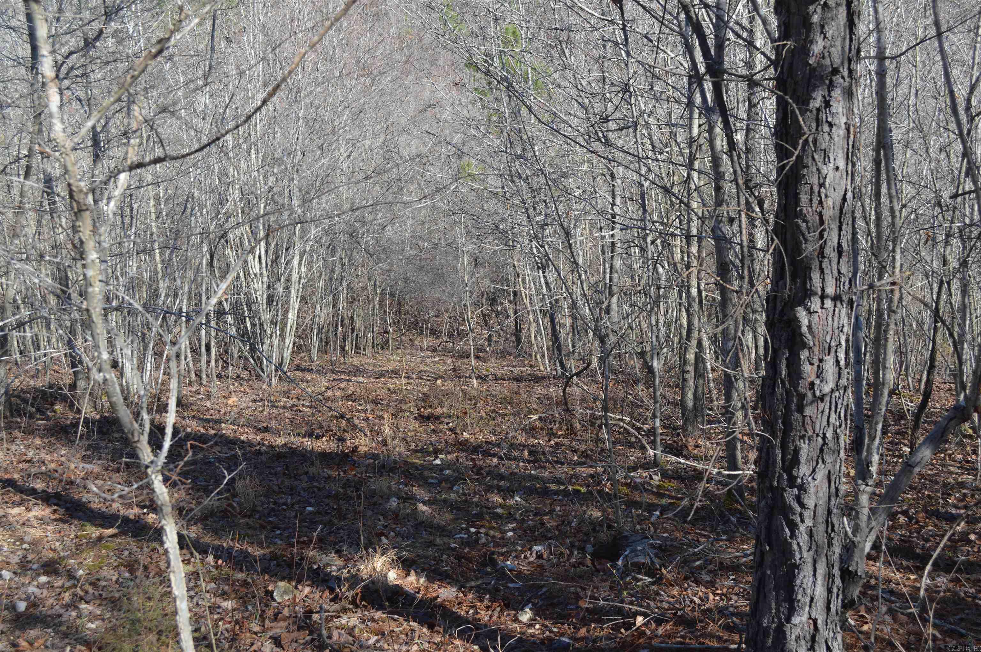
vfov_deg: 31.8
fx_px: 1143
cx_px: 490
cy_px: 326
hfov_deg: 46.4
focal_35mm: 42
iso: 100
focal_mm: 28
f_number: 6.3
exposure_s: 1/160
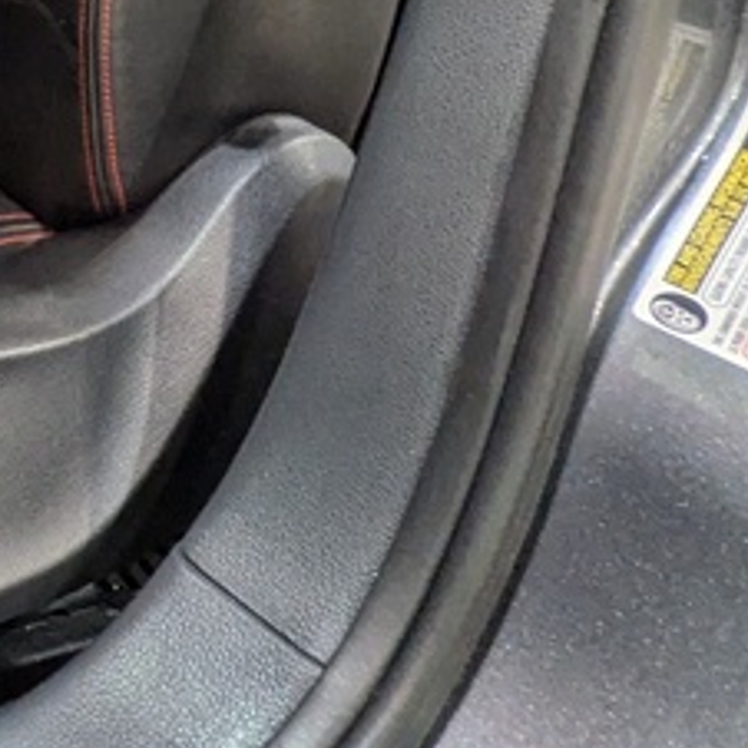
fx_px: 1369
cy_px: -371
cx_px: -758
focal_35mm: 56
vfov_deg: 24.1
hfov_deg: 18.8
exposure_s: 1/33.3
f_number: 2.2
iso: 83
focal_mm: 1.83
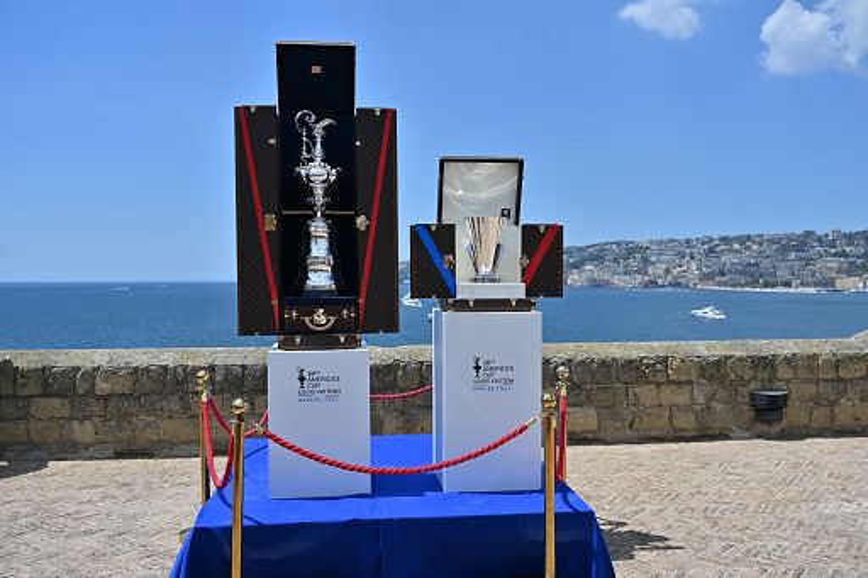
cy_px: 289
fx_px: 807
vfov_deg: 39.4
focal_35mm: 34
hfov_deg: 56.5
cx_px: 434
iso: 32
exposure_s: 1/800
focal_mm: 33.5
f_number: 4.5
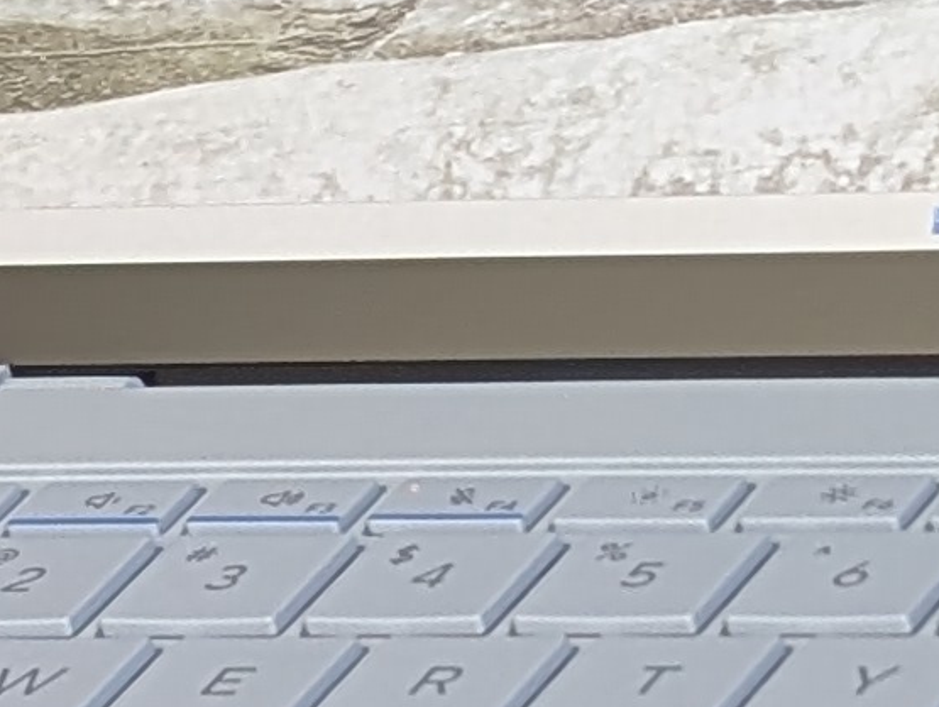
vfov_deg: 4.1
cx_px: 1188
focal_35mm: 360
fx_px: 9780
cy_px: -8
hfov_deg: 5.5
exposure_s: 1/24
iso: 42
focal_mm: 6.9
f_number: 1.68
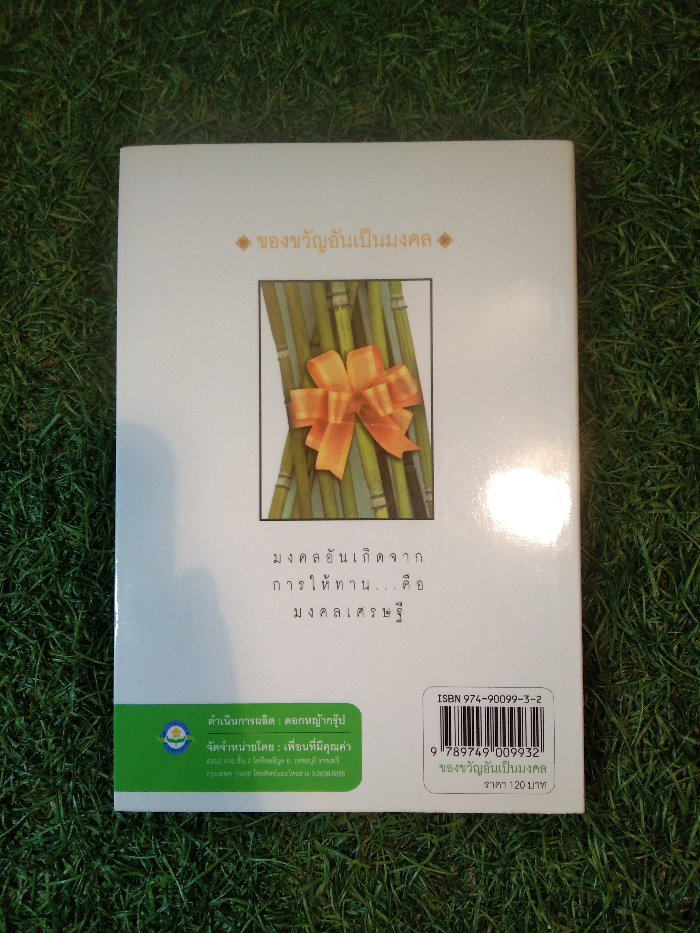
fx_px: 809
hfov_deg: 46.8
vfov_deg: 60.0
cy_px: 466
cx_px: 350
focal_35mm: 30
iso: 367
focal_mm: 3.65
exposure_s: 1/33
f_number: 2.2
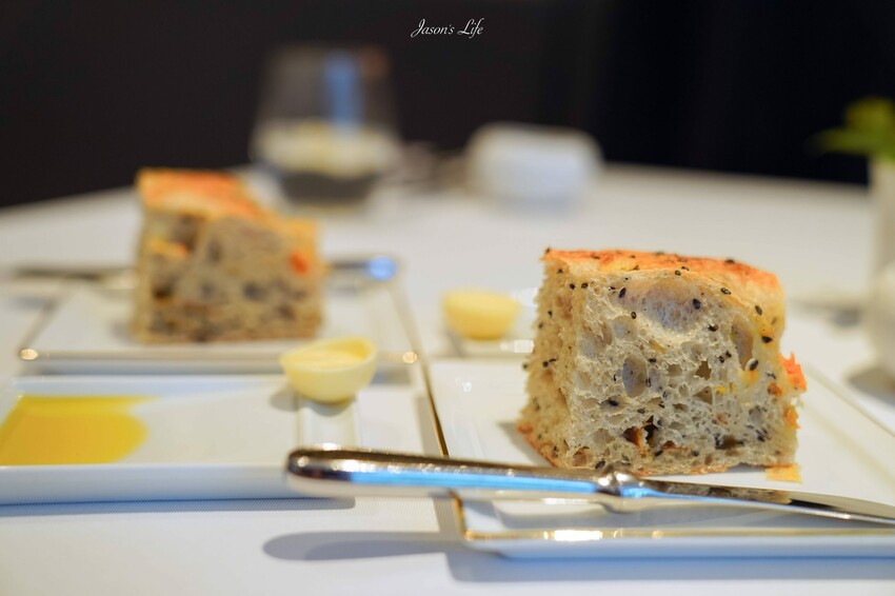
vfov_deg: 28.1
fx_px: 1193
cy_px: 298
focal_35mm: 48
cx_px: 448
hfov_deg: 41.1
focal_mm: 48
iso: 800
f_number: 2.8
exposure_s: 1/50
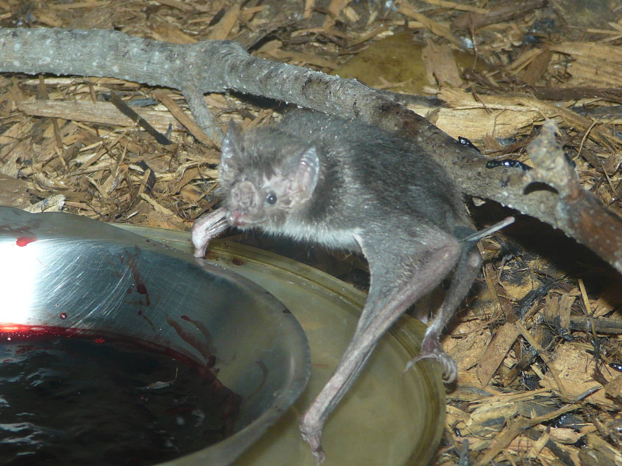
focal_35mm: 147
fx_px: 2641
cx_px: 311
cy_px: 233
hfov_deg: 13.4
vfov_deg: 10.1
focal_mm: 15.1
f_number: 3.6
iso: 100
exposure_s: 1/80
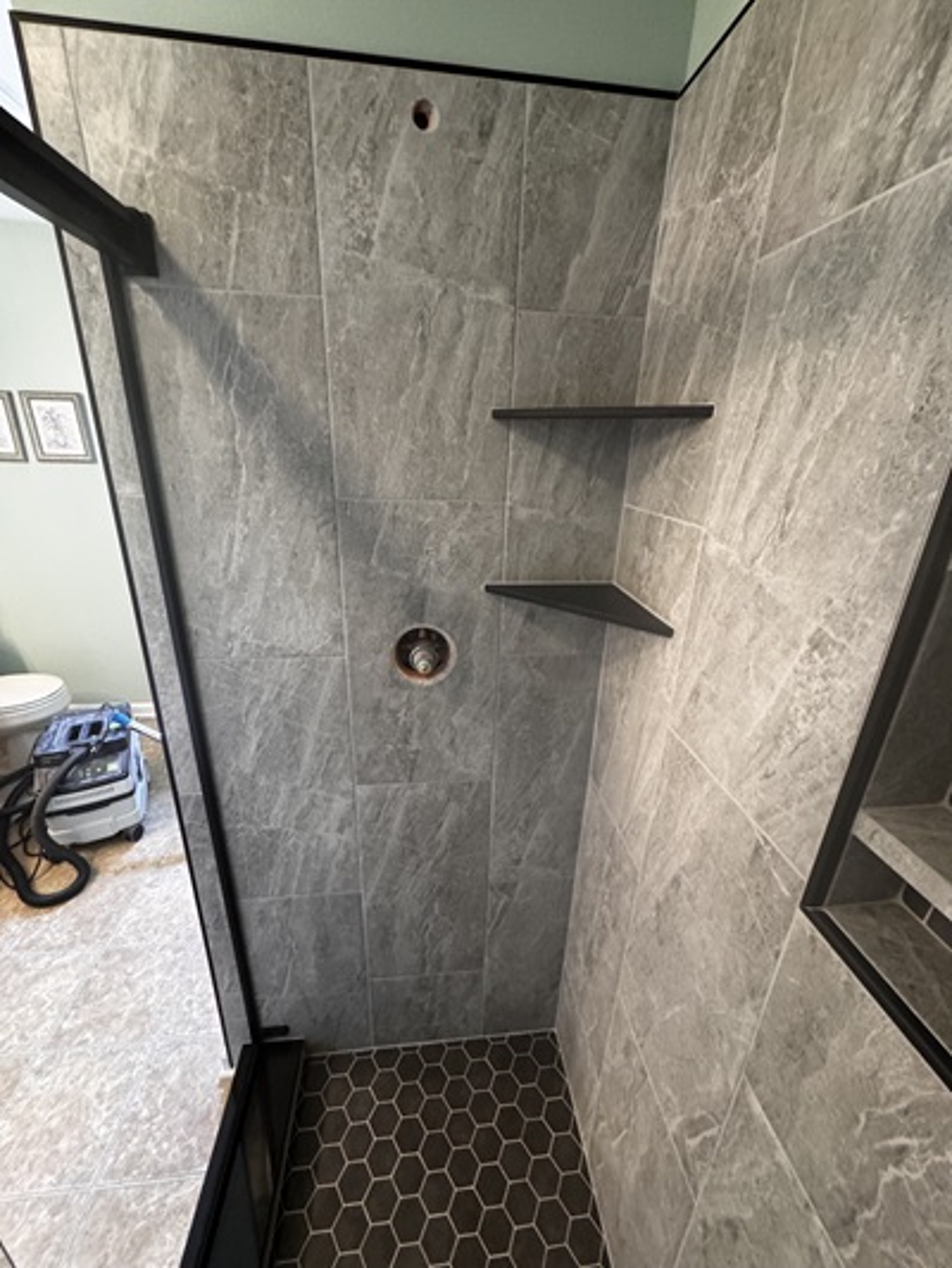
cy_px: 634
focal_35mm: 14
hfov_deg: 85.7
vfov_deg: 102.1
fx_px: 513
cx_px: 476
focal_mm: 2.22
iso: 800
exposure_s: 1/60
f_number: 2.2
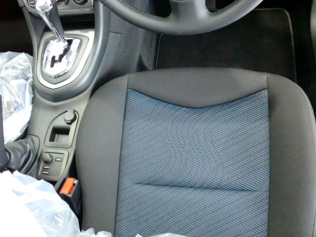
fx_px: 320
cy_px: 118
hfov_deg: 52.6
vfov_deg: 40.7
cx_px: 158
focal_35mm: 35
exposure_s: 1/60
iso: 1000
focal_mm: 6.3
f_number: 3.1
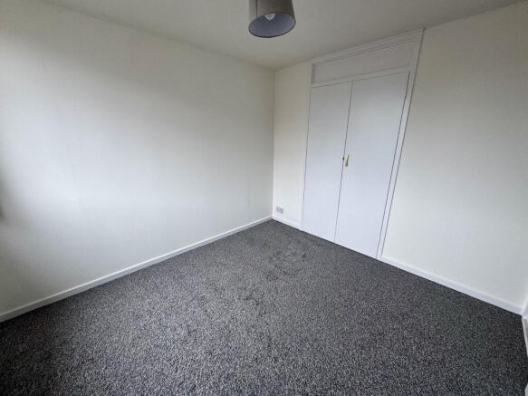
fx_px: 213
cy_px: 198
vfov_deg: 85.7
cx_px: 264
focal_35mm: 14
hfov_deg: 102.1
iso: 125
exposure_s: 1/99
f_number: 2.2
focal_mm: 2.22
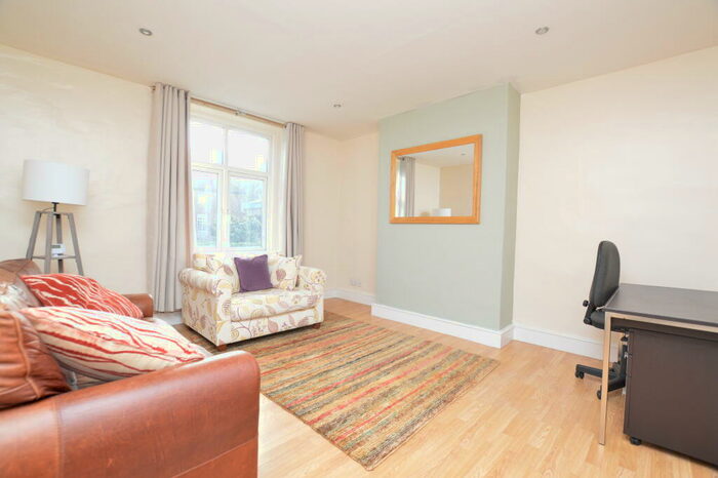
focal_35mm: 15
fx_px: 299
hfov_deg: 100.4
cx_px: 359
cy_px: 239
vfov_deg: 77.3
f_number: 5.6
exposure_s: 1/125
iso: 400
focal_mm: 10
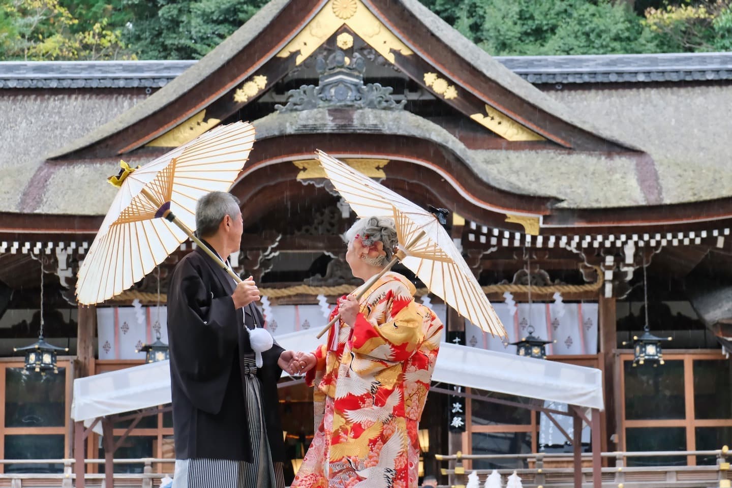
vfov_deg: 13.0
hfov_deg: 19.5
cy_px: 244
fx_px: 2135
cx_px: 366
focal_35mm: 105
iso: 3200
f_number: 5.6
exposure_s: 1/125
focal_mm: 70
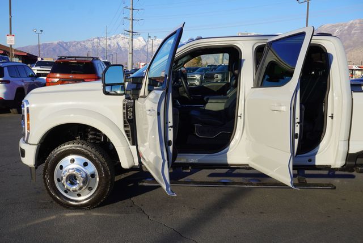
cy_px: 122
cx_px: 182
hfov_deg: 53.1
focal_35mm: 36
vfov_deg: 36.9
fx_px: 363
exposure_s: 1/125
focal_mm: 24
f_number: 9
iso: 100
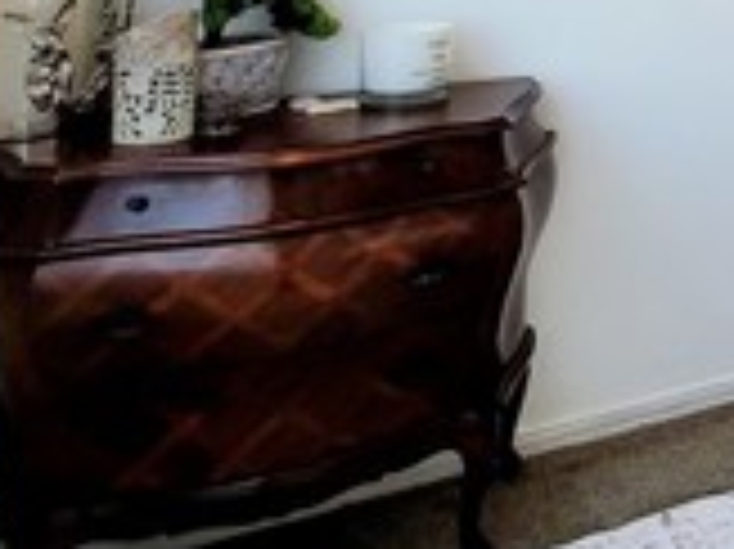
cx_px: 1175
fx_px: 1081
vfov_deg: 24.9
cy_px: -158
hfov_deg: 25.2
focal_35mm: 51
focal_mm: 2.2
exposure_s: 1/60.2
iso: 100
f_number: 2.2
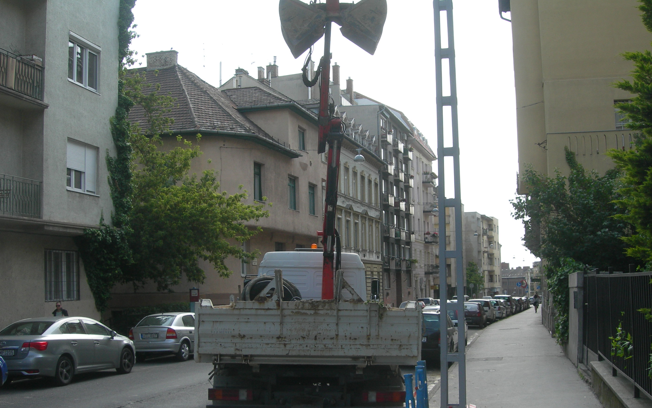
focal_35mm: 44
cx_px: 345
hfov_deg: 45.2
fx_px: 782
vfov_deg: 29.1
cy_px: 256
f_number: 4.8
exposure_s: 1/211
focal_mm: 7.8
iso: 50
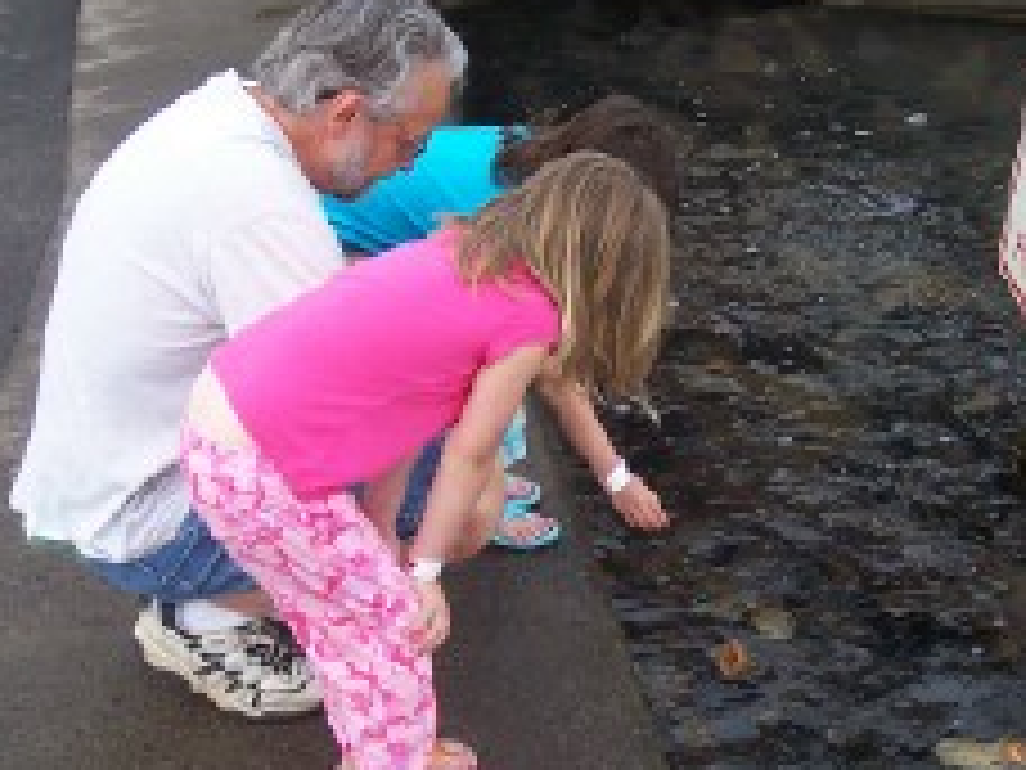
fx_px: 1927
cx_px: 576
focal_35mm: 65
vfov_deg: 22.6
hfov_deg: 29.8
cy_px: 401
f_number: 2.8
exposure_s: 1/350
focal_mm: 5.6
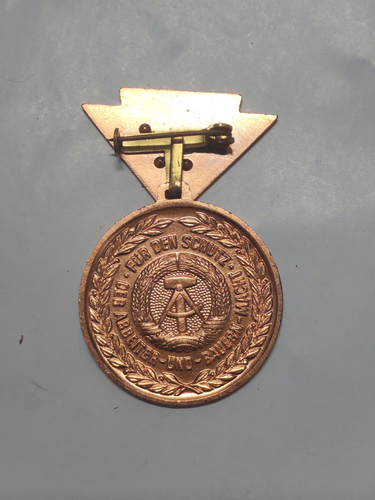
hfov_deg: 21.6
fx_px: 982
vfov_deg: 28.6
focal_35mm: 68
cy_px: 250
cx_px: 188
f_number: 1.95
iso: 250
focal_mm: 5.52
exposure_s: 1/50
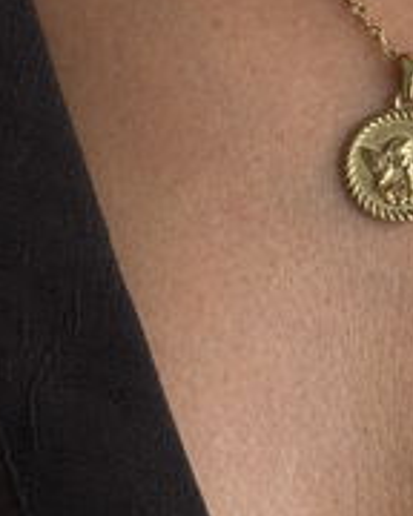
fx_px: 2292
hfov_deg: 10.2
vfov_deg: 12.6
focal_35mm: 150
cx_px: 407
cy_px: -47
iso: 32
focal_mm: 5.96
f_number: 1.6
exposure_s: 1/121
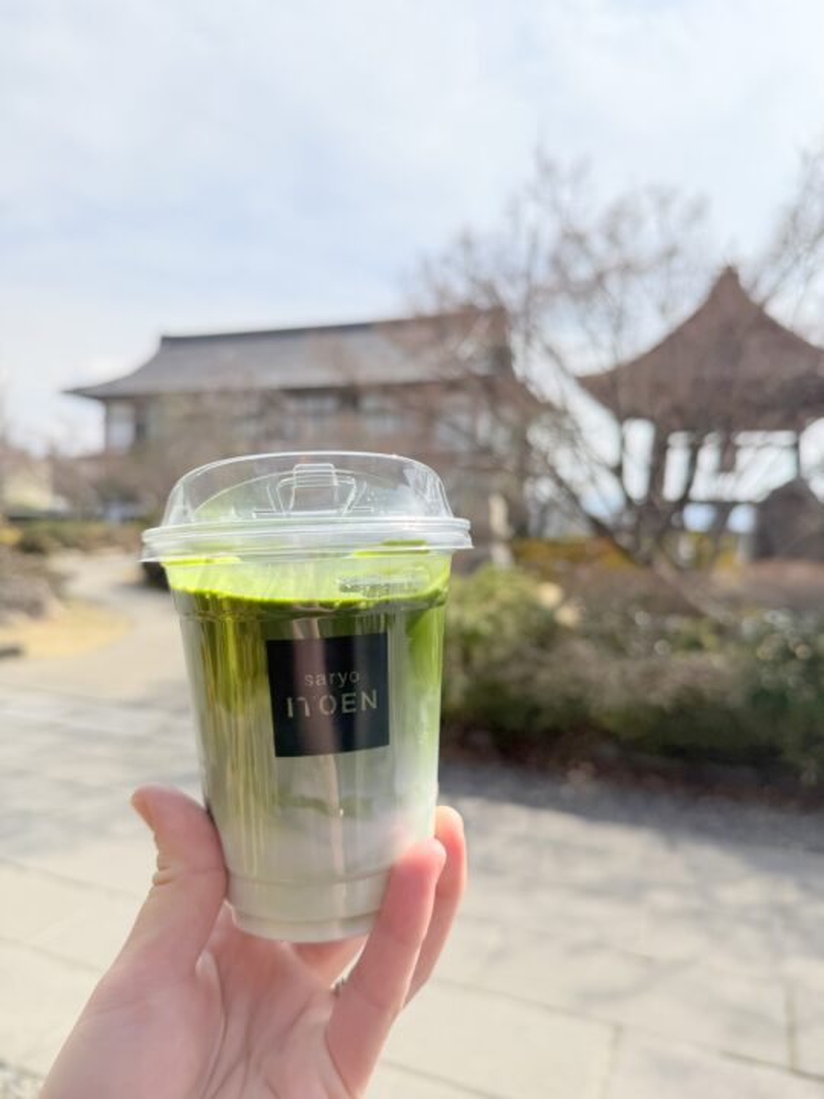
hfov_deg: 56.8
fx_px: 762
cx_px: 412
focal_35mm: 24
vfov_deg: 71.6
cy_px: 550
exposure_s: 1/5319
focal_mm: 6.76
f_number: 1.78
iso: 80
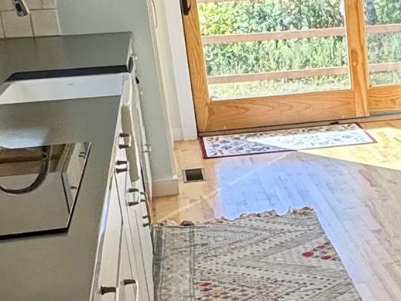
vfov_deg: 17.6
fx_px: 962
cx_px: 500
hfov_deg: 21.6
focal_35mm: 83
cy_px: 254
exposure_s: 1/205
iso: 40
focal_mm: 2.22
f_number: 2.2
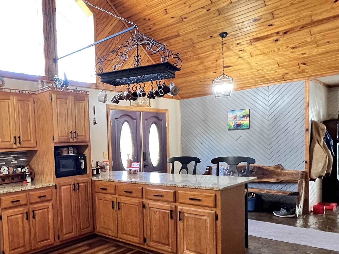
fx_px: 264
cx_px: 62
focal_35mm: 27
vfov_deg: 50.5
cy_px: 167
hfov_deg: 59.6
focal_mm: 1.57
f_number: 1.8
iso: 800
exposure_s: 1/40
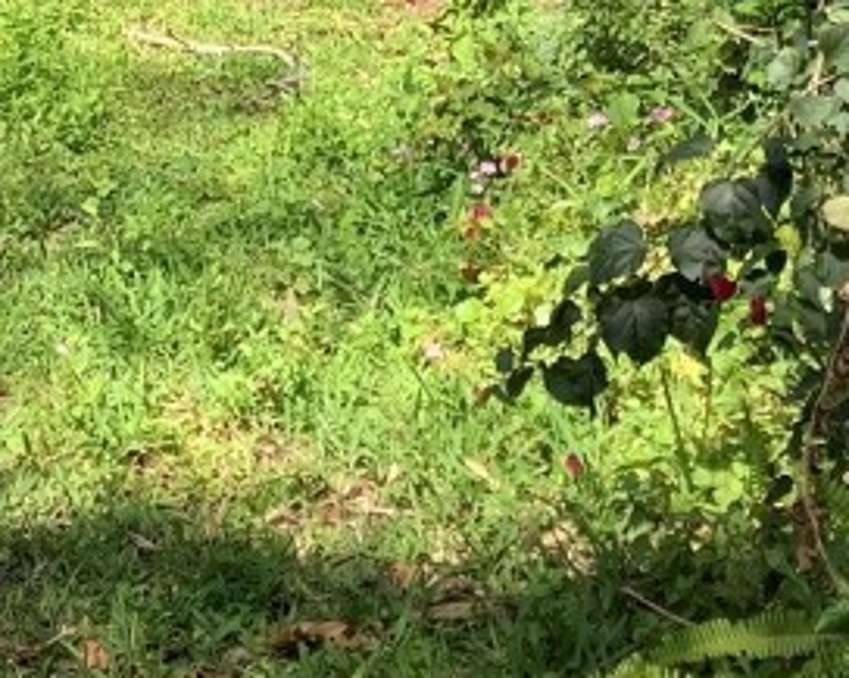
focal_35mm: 114
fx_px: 2861
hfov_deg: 16.8
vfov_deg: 12.5
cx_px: 209
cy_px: -462
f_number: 2.4
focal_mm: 3.3
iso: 25
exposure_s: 1/372
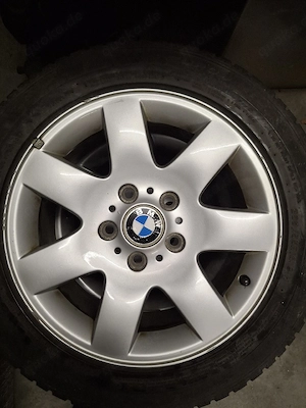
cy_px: 204
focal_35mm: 25
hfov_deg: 54.9
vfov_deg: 69.4
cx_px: 153
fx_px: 295
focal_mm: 4.69
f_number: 1.8
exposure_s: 1/50
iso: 160
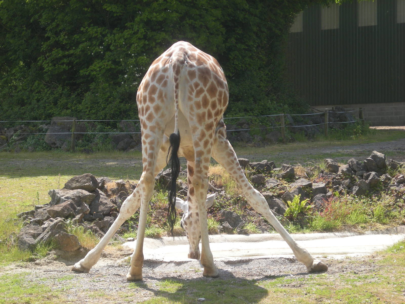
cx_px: 202
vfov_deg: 14.1
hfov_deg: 18.7
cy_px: 152
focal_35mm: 105
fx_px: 1228
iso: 64
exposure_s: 1/180
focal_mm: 17.1
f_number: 4.7
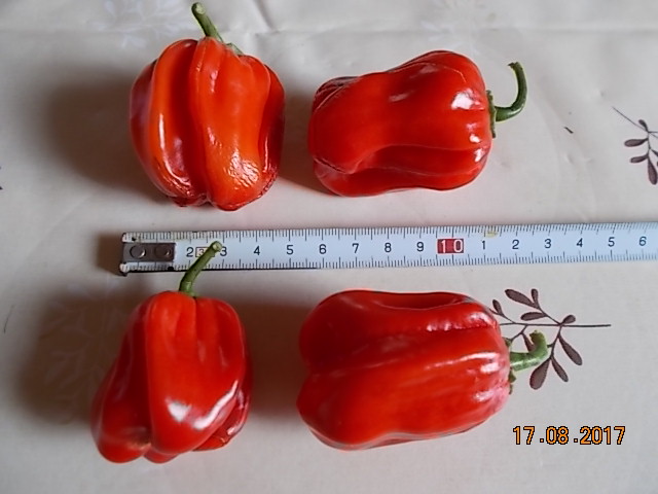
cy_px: 247
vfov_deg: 53.1
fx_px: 494
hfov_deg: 67.3
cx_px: 329
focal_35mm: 26
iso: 80
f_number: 3.2
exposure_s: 1/25
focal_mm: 4.6
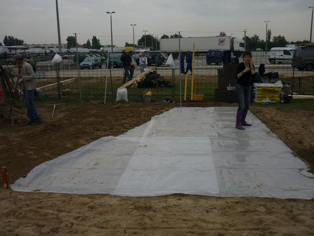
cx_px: 157
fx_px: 299
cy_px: 118
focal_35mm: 33
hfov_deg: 55.4
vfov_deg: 42.9
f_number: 8
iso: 80
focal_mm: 5.5
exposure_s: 1/200
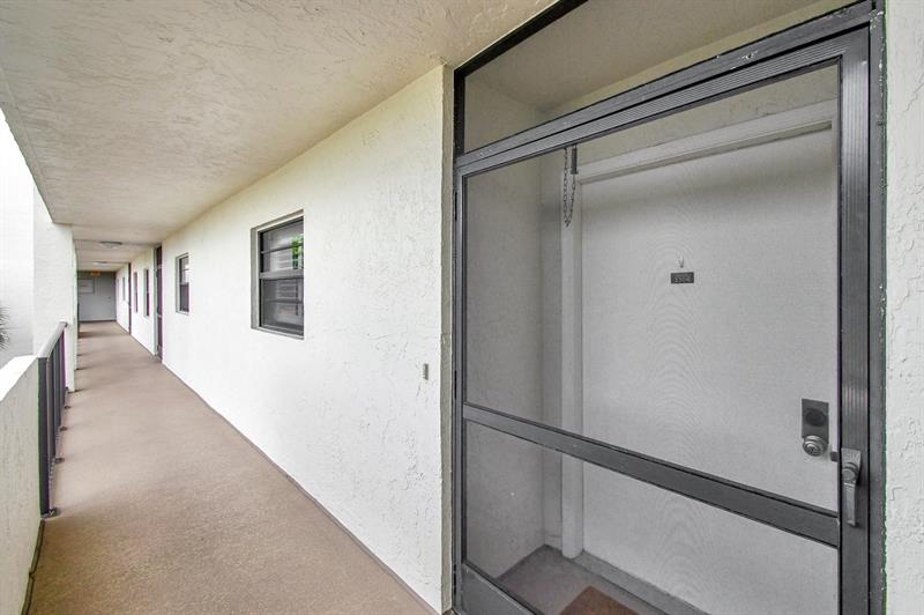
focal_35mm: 15
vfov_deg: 77.2
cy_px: 308
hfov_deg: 100.4
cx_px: 462
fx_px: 385
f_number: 8
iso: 1000
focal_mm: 10
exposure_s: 1/640
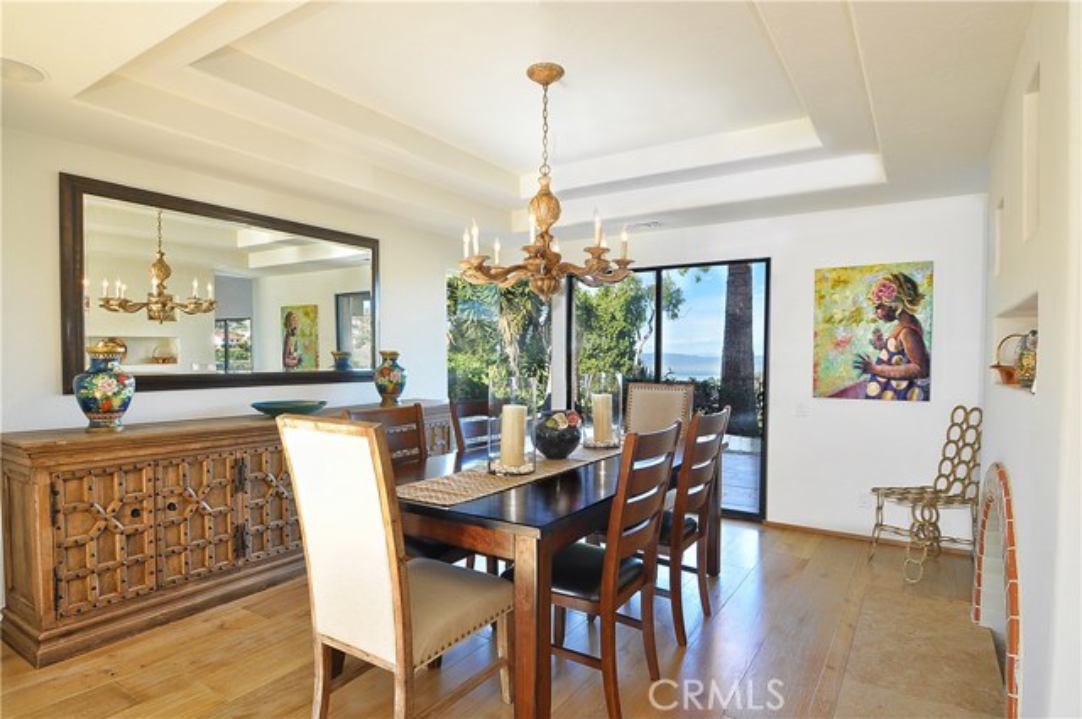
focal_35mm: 18
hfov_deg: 90.1
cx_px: 541
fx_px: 540
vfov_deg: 67.2
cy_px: 360
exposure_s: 1/6
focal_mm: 12
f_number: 10
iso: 200
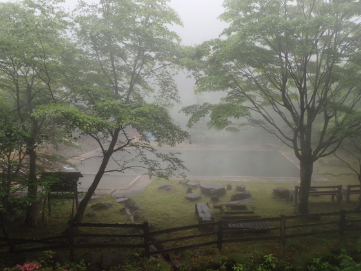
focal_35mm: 28
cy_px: 136
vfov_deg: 49.7
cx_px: 180
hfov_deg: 63.4
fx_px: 292
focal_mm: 5.14
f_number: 3.2
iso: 100
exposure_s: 1/125
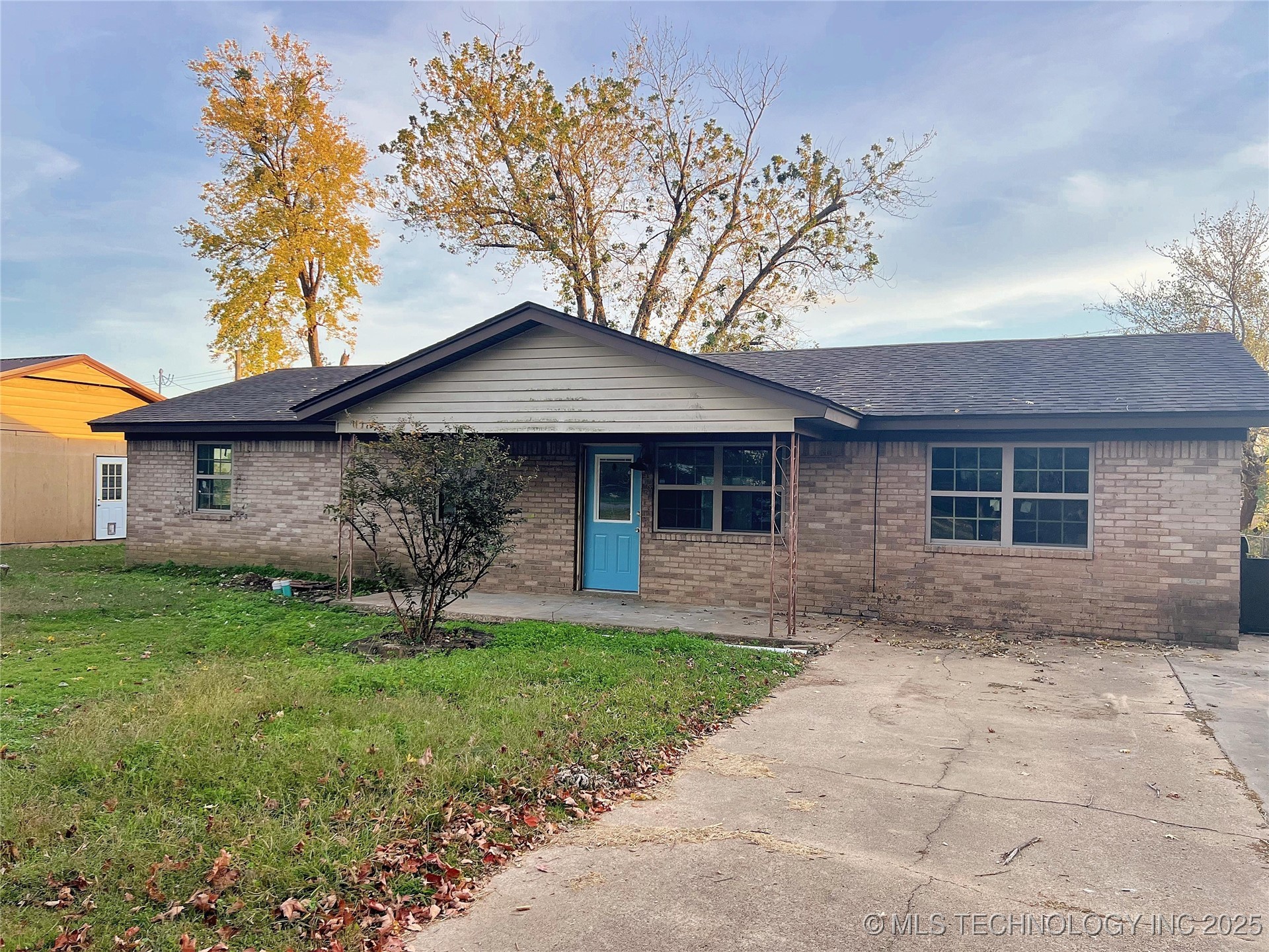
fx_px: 953
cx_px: 634
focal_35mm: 26
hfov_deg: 67.3
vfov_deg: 53.1
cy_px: 476
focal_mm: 5.7
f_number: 1.5
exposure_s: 1/797
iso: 50
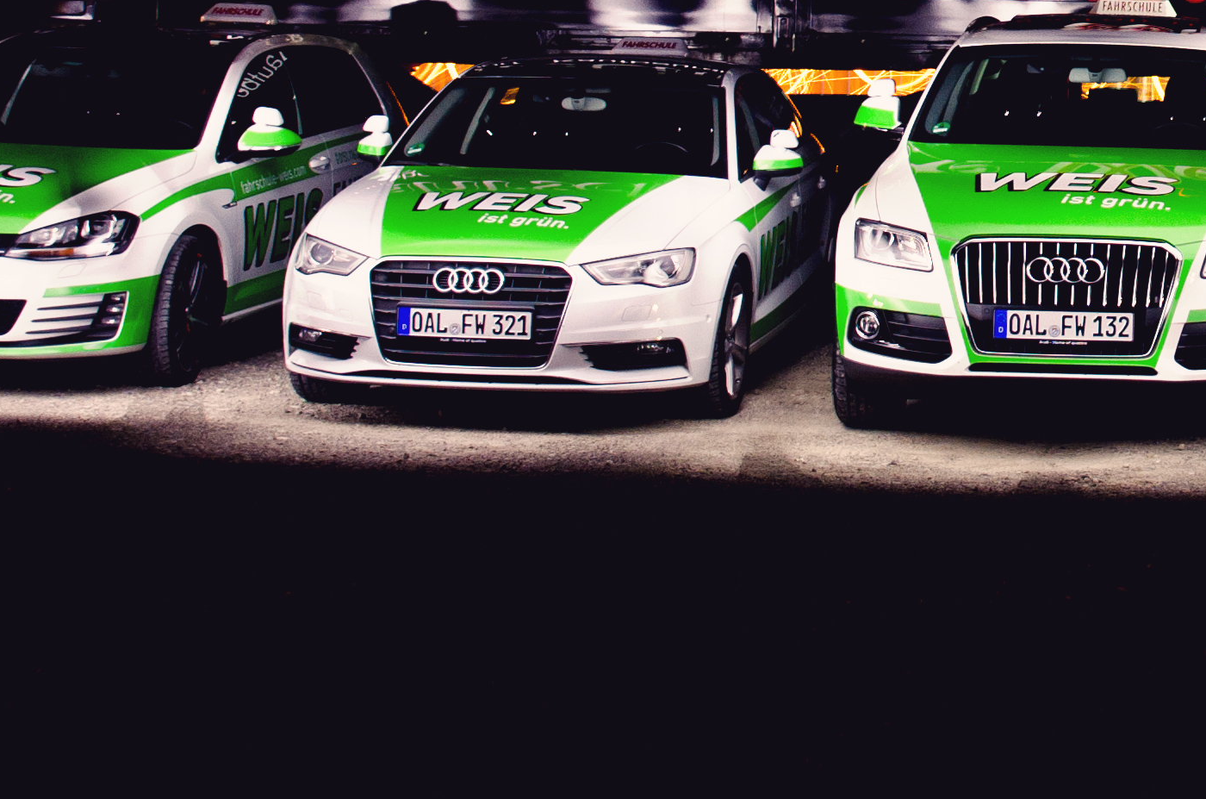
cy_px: -195
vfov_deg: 14.6
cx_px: 1383
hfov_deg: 21.4
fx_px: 3000
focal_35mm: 90
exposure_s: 24
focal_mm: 17
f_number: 5
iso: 100
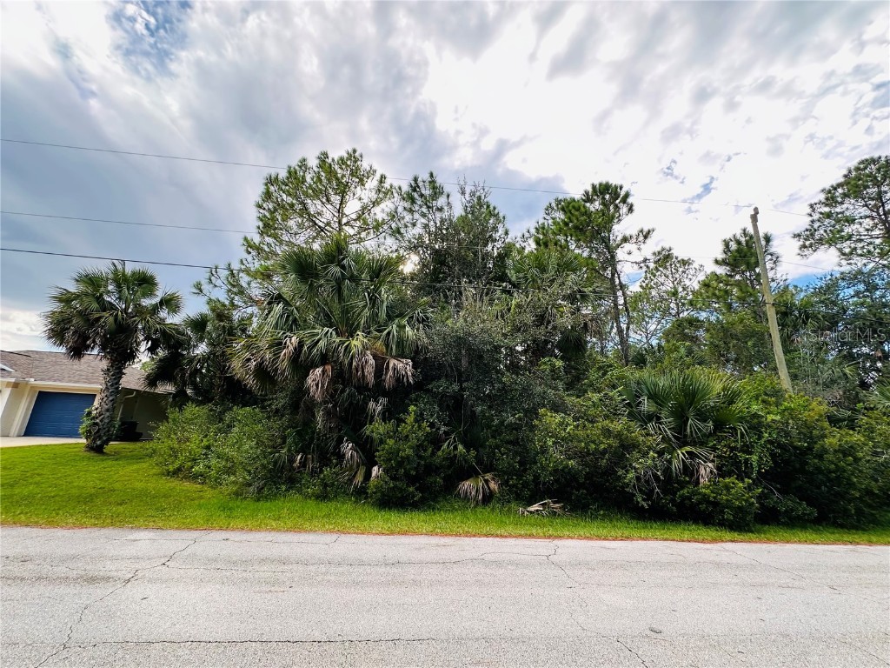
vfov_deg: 85.7
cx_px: 445
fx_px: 360
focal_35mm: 14
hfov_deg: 102.1
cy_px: 334
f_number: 2.2
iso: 40
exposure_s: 1/199
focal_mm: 2.22
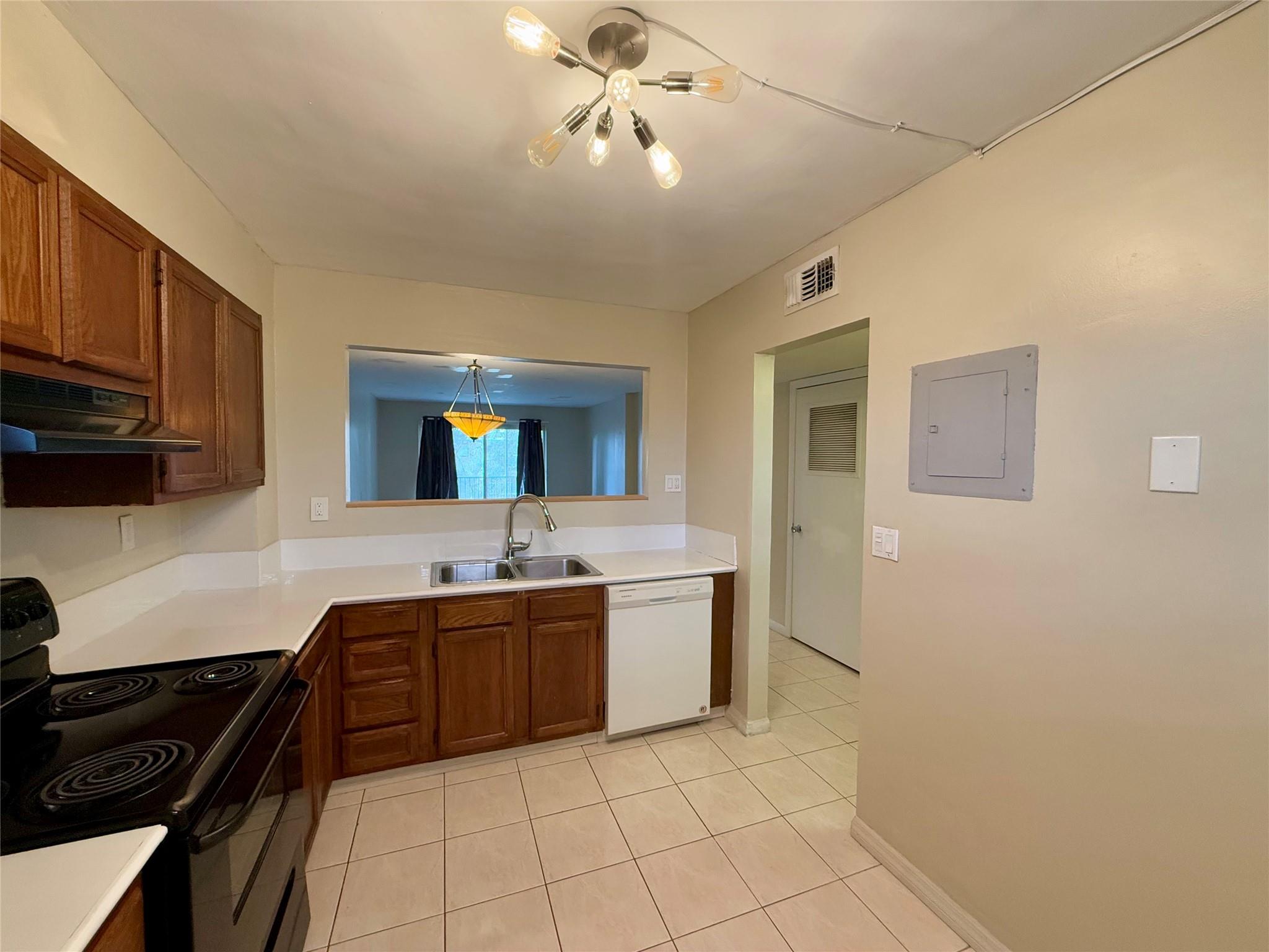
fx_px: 513
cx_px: 634
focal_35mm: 14
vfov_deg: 85.7
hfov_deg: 102.1
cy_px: 476
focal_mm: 2.22
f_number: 2.2
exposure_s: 1/60
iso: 400
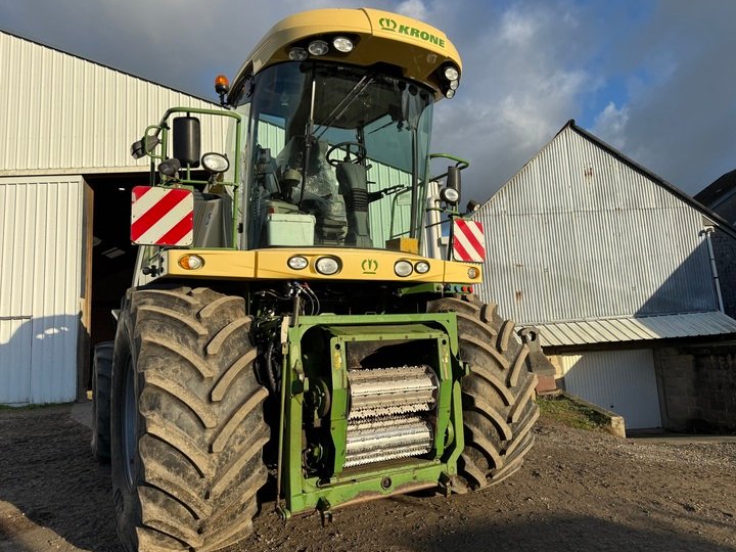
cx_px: 367
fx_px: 532
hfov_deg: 69.4
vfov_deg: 54.9
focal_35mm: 25
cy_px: 283
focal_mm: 6.76
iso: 80
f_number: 1.78
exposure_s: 1/3759
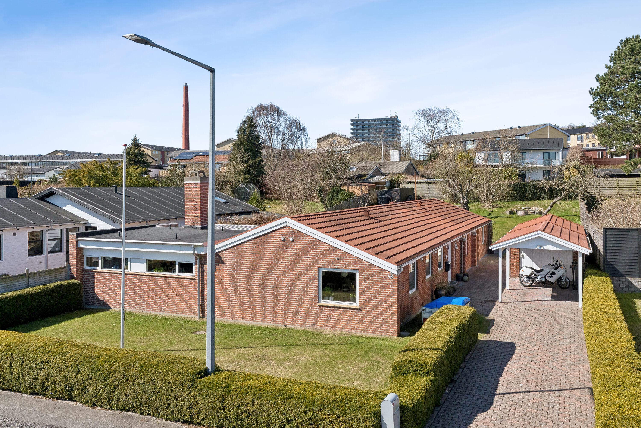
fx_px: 516
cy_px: 214
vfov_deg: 45.0
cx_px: 320
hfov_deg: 63.7
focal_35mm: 29
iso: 800
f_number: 10
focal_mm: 29
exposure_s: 1/1600
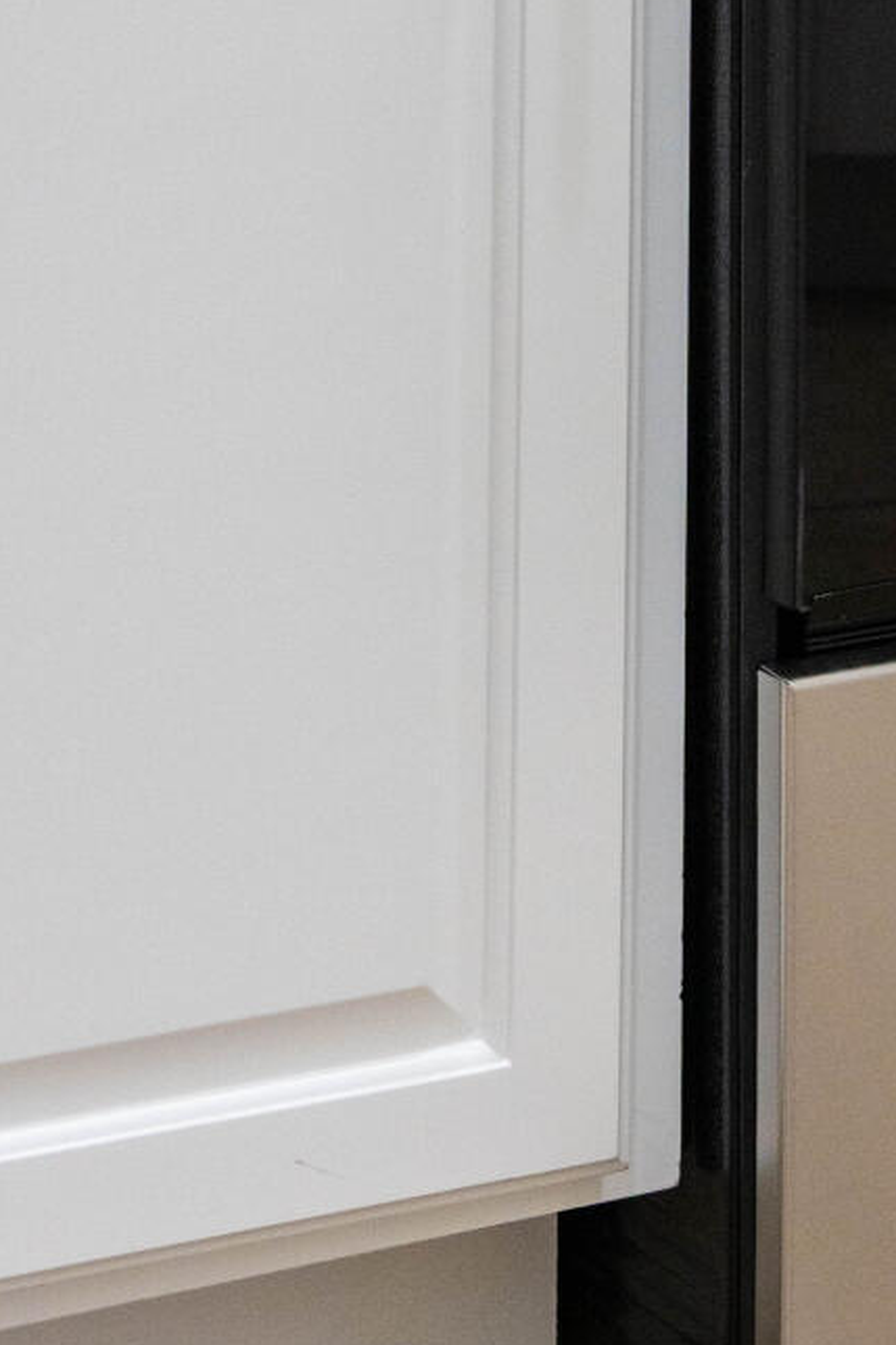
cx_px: 1316
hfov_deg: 7.6
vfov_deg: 11.3
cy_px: -451
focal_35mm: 177
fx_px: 6611
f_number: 5.6
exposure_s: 1/100
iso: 1600
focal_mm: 57
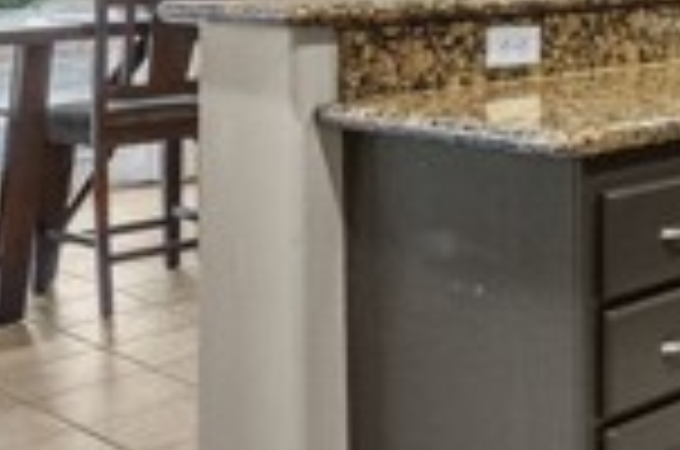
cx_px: 946
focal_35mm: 68
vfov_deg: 18.8
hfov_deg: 24.7
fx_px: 1282
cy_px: -97
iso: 2000
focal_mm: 16
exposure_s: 1/13
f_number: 8
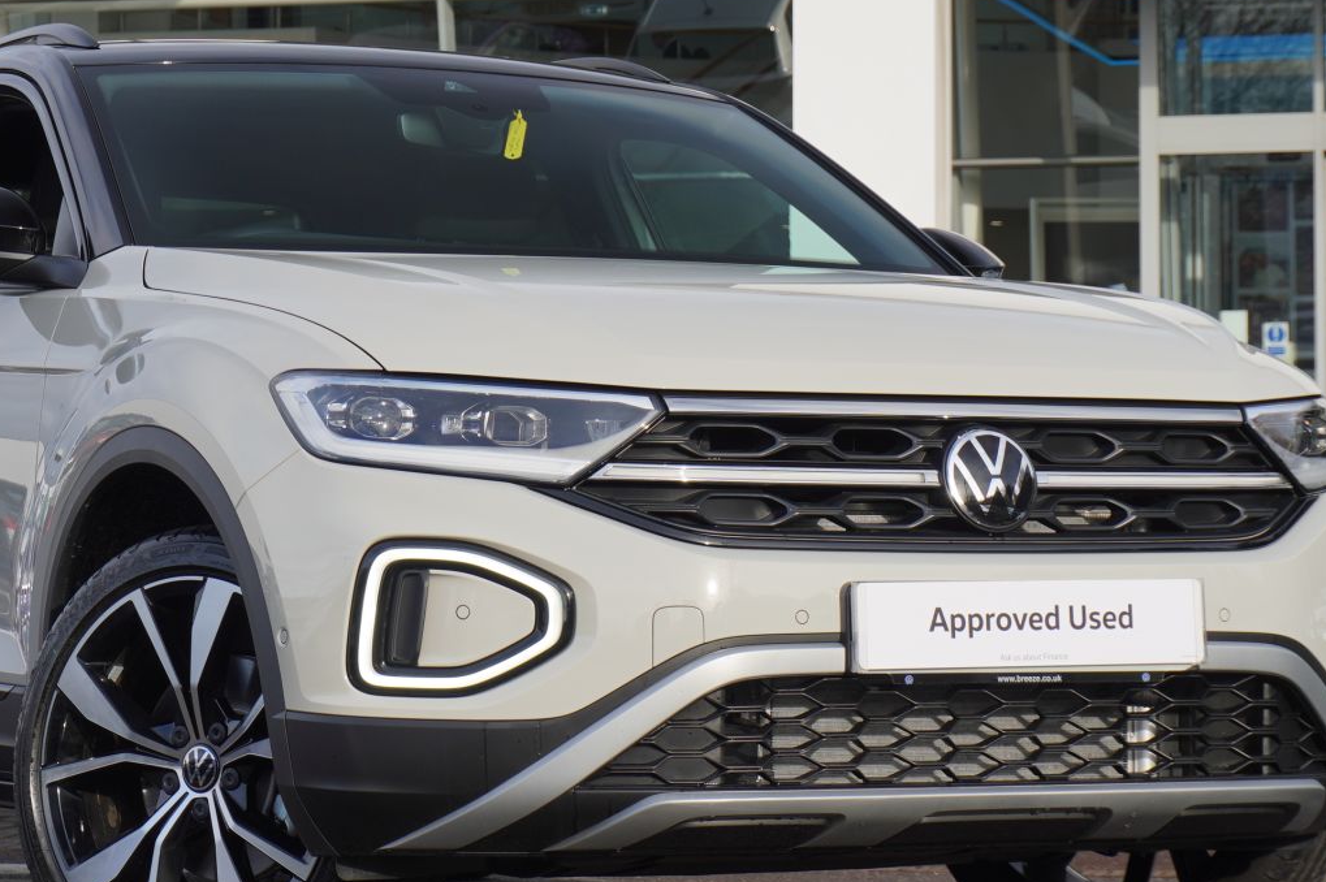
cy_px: 363
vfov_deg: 12.1
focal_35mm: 113
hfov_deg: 18.1
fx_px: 4159
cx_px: 467
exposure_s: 1/125
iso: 100
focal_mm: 48
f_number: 6.7
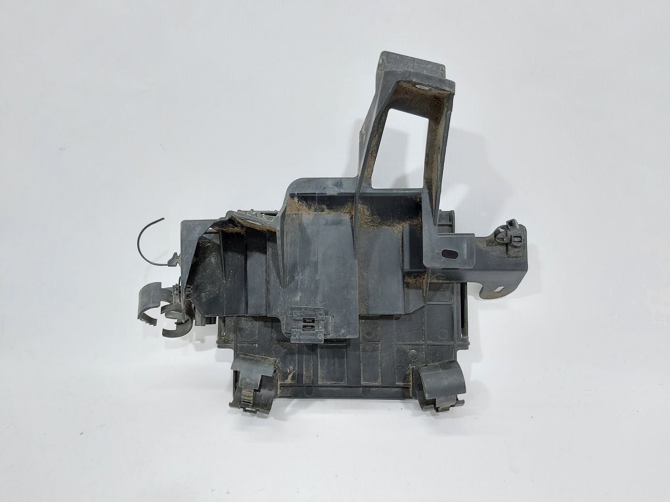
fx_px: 464
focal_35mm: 24
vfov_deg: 56.8
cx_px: 335
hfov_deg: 71.6
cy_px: 251
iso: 125
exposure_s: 1/50
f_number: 1.8
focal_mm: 5.23
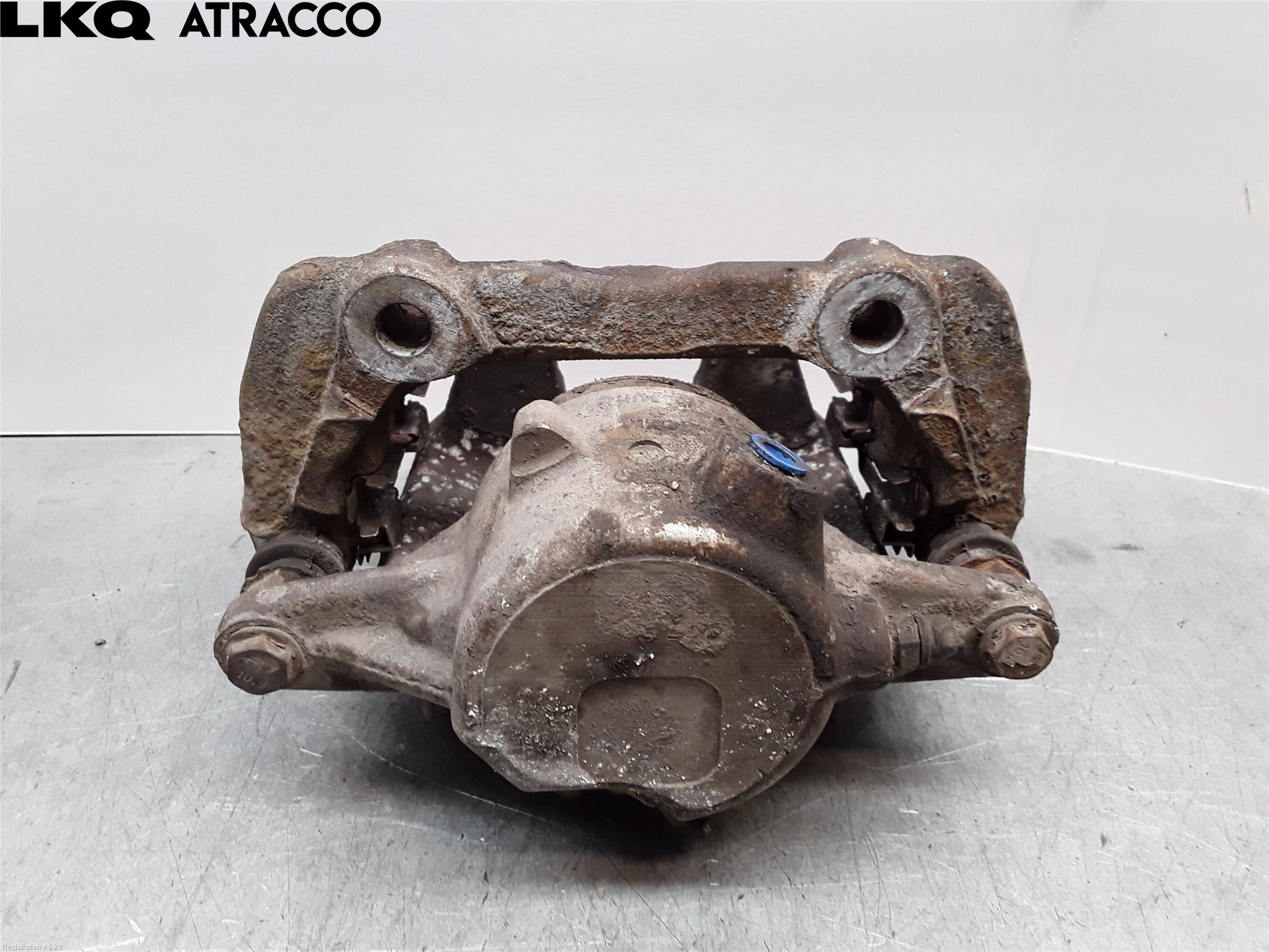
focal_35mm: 28
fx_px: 1026
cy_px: 476
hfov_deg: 63.4
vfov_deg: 49.7
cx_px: 634
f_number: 1.9
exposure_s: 1/50
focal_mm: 2.91
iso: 64
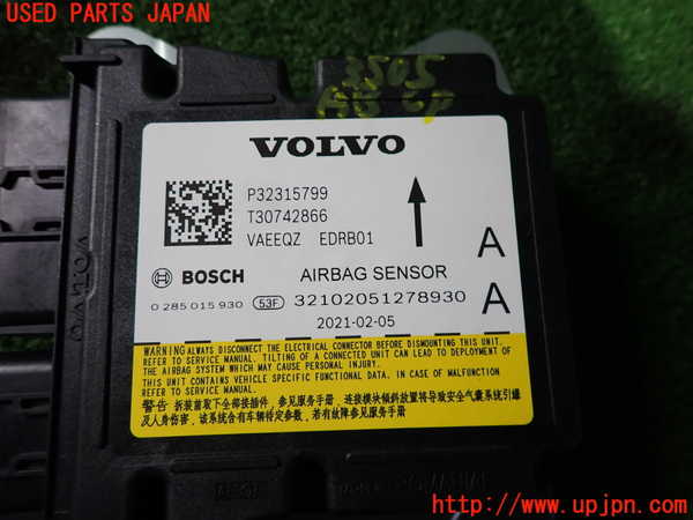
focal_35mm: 25
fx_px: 500
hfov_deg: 69.4
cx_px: 346
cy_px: 260
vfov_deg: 54.9
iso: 200
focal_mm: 4.5
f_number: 2
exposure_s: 1/30
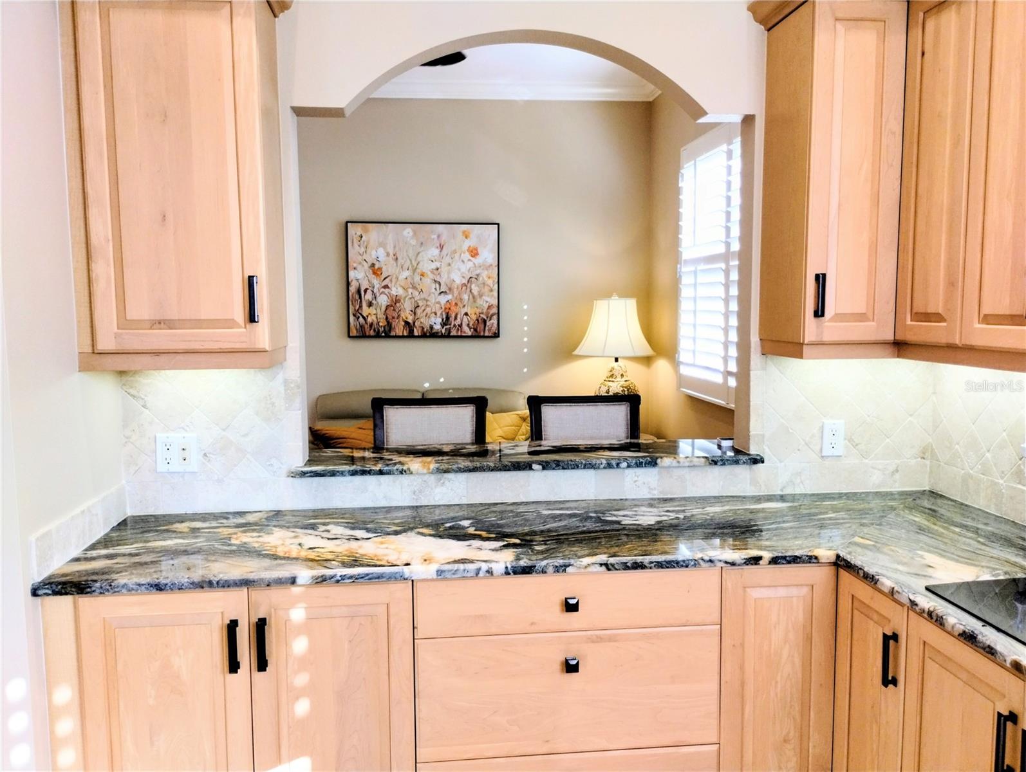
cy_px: 386
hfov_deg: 63.4
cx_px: 513
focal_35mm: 28
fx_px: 831
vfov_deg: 49.9
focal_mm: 4.27
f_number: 1.8
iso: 300
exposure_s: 1/60
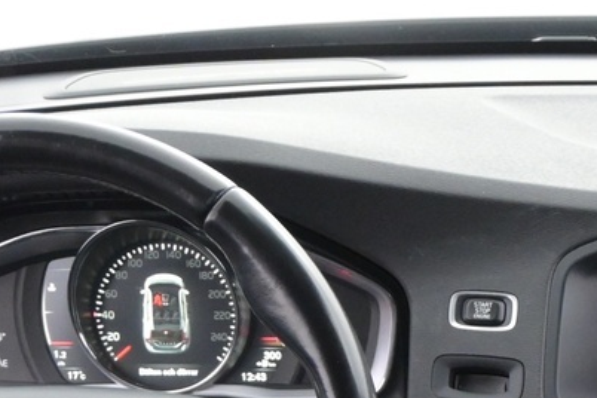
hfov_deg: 16.7
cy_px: 747
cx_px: 699
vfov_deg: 10.8
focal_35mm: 118
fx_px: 1957
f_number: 3.8
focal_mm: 19.5
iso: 2800
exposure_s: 1/30
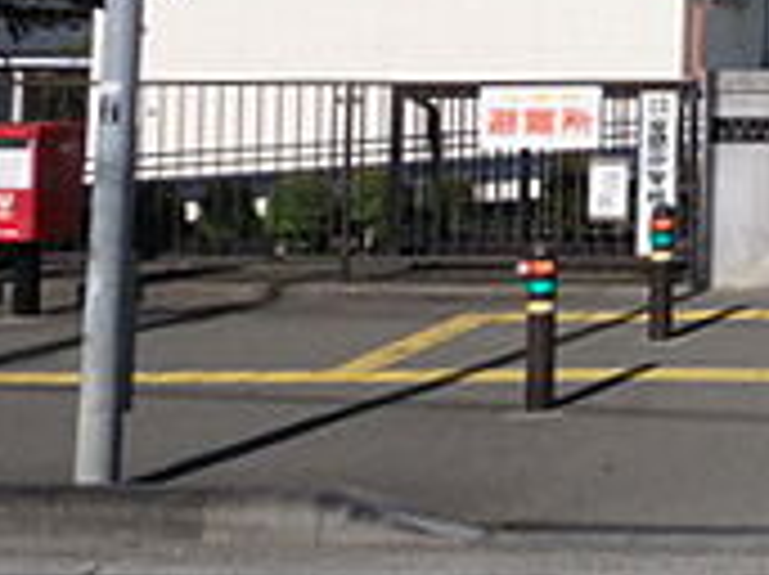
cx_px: 1165
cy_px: -25
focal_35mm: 76
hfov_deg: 21.4
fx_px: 1687
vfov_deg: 18.7
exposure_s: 1/500
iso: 125
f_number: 6
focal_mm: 3.7
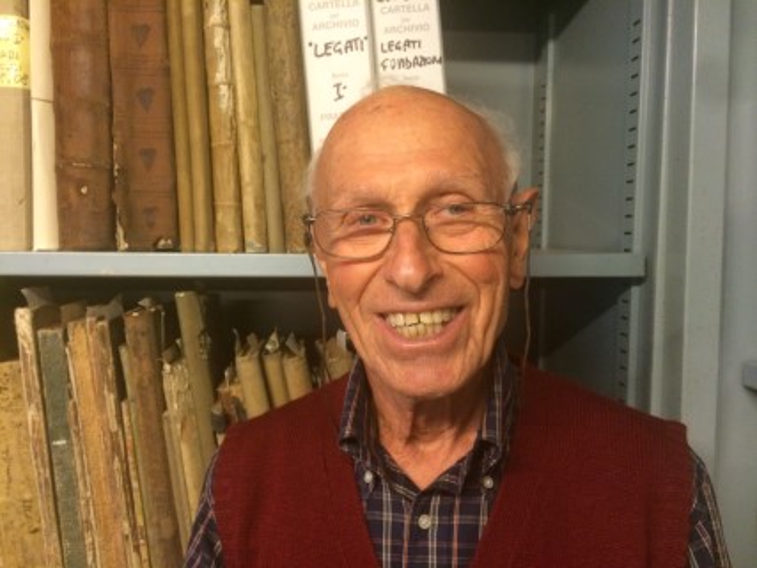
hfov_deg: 61.7
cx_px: 378
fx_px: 634
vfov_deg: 48.2
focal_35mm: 29
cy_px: 284
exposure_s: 1/25
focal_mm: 4.15
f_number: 2.2
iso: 250
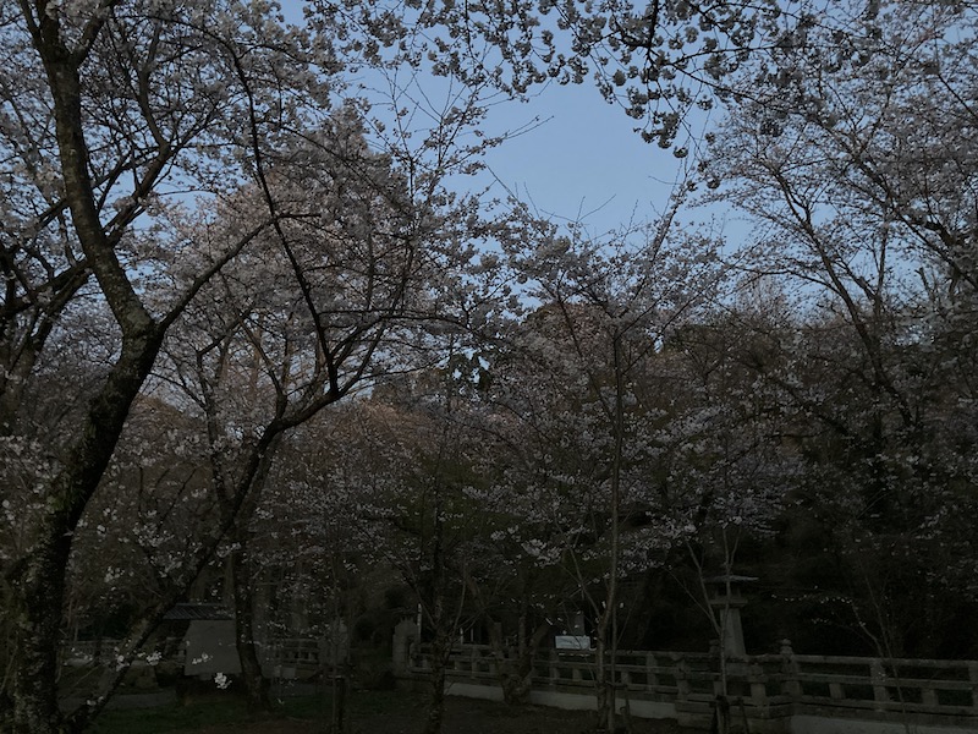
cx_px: 489
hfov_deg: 63.4
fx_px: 791
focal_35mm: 28
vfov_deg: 49.7
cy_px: 367
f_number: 1.8
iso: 800
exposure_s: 1/15
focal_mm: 3.99
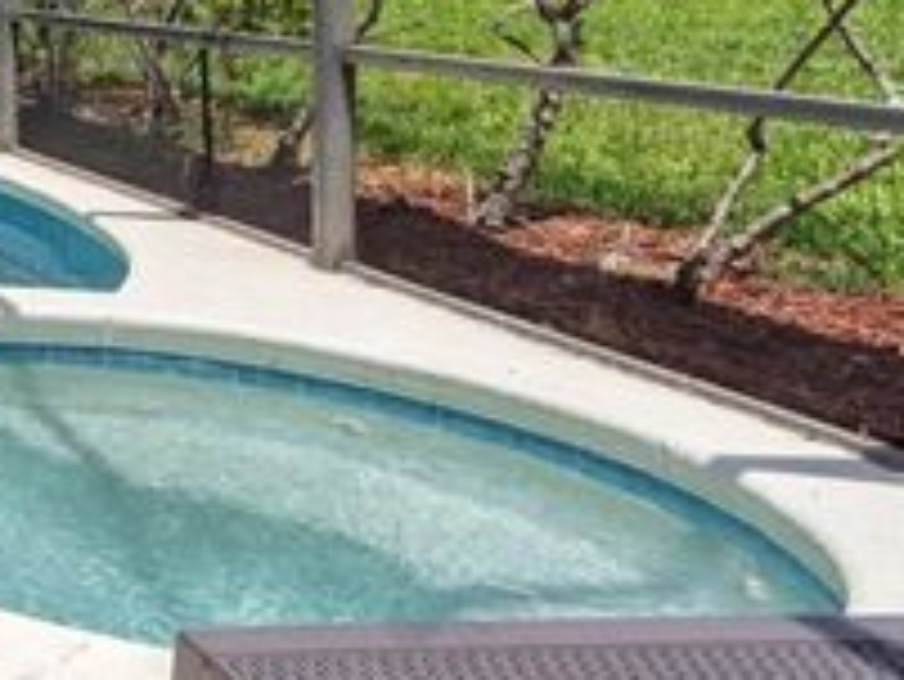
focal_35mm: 54
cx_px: -569
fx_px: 1411
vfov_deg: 25.6
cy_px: -16
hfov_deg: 24.3
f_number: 8
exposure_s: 1/1250
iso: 800
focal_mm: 16
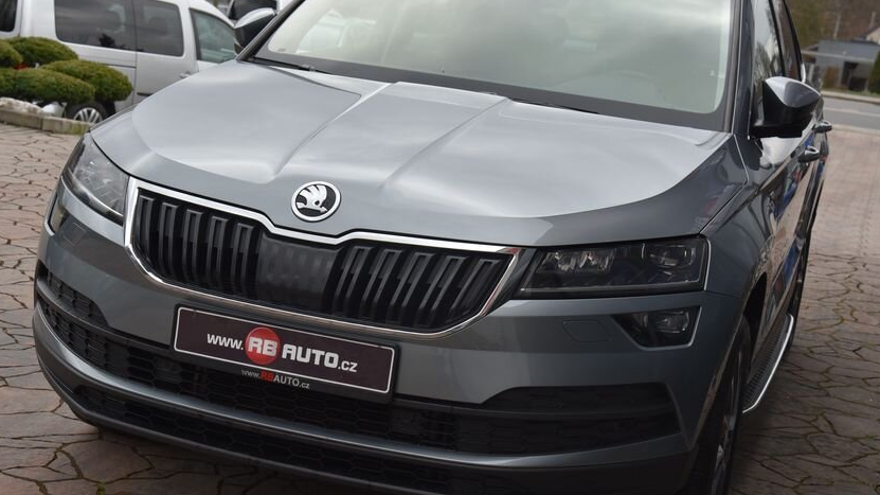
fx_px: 1446
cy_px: 254
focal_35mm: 62
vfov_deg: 19.4
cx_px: 445
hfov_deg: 33.8
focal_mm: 48
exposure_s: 1/200
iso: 500
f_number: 7.1
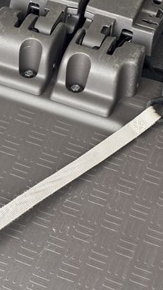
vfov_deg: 22.4
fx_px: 730
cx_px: 33
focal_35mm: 95
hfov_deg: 12.7
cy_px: 134
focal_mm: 5.96
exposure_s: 1/40
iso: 160
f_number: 1.6
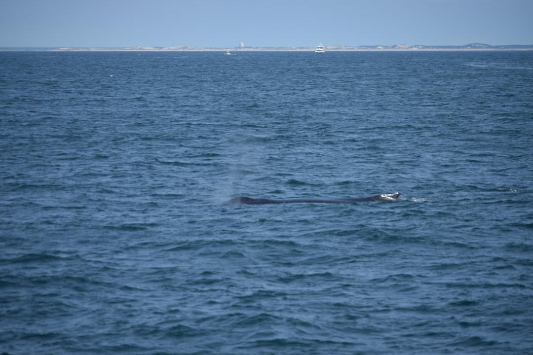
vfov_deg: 5.9
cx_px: 266
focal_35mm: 232
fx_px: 3442
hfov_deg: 8.9
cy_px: 178
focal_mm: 155
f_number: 5.6
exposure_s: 1/1600
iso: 200
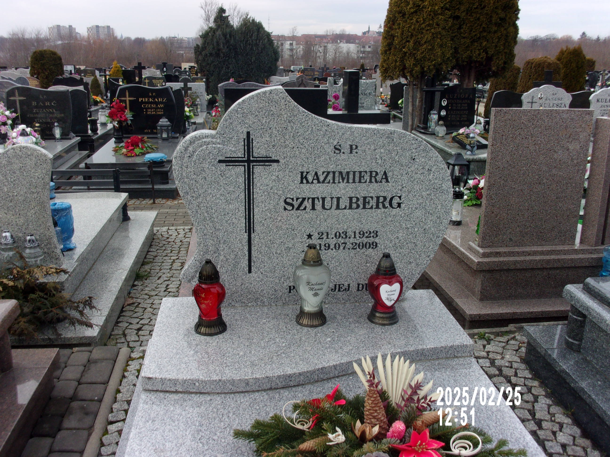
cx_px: 305
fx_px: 634
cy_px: 228
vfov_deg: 39.7
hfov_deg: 51.4
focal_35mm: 36
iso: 80
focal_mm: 6.4
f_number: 11.8
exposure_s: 1/38
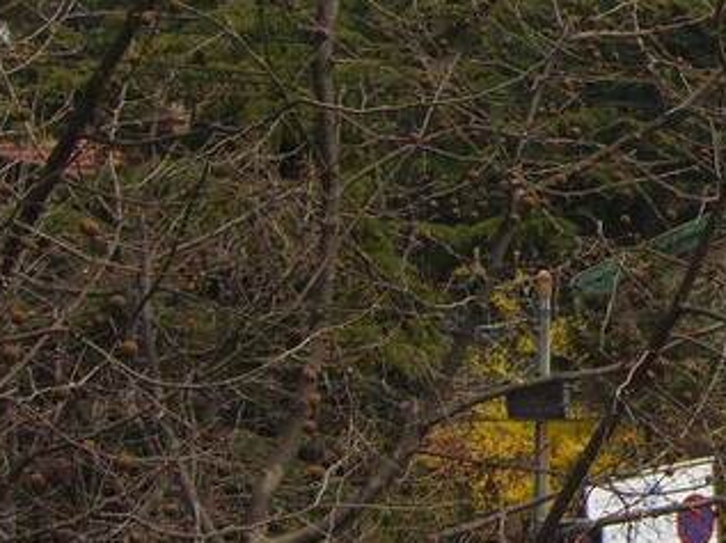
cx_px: 1241
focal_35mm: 144
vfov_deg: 10.2
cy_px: 38
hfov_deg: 12.7
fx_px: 3017
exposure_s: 1/200
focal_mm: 7.9
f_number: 8
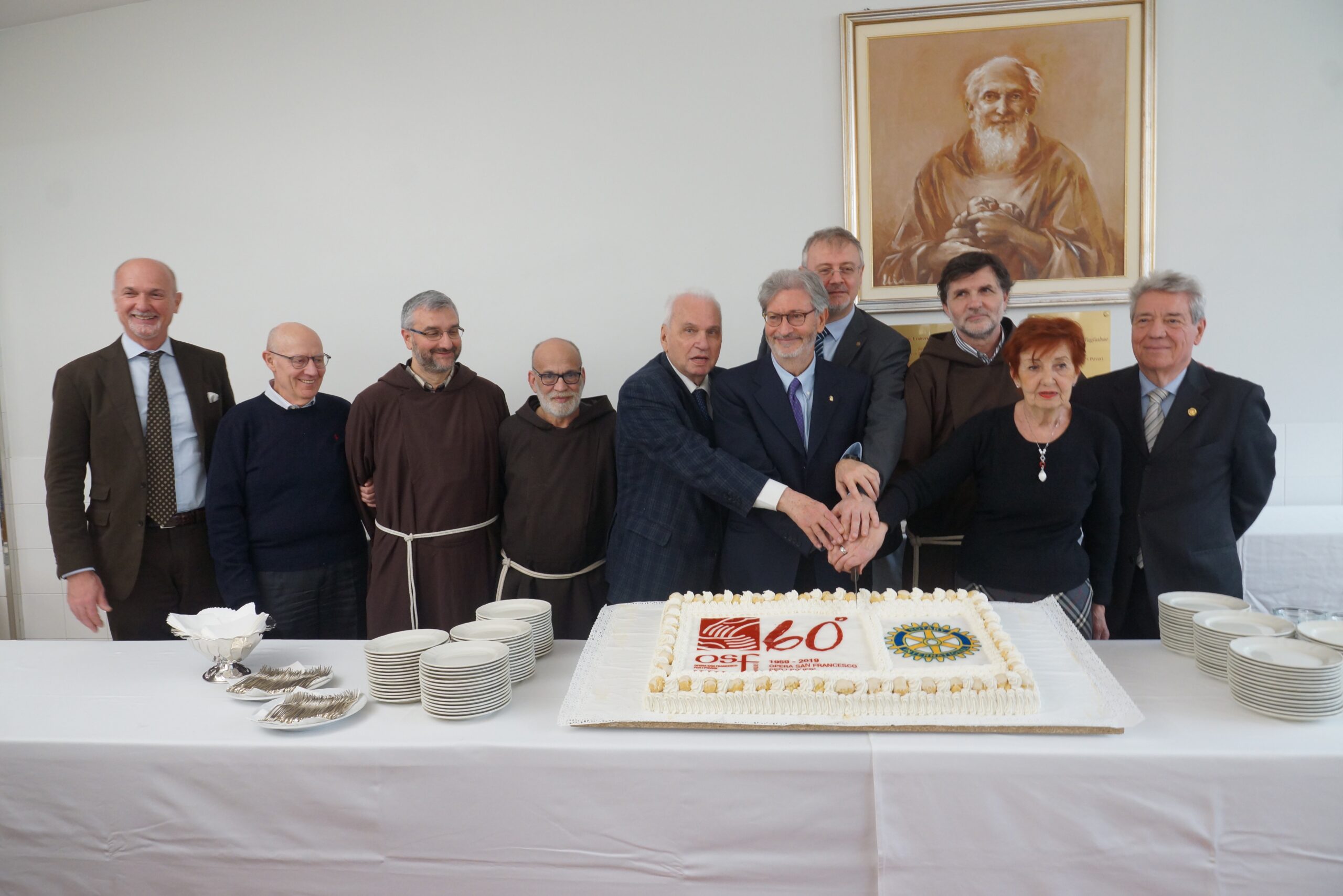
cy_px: 448
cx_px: 672
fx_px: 895
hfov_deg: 73.7
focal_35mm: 24
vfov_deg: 53.1
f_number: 6.3
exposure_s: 1/20
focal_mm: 16
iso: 500
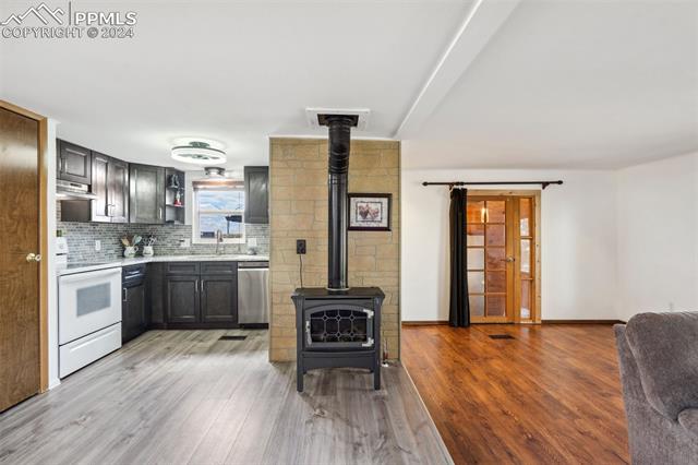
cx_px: 349
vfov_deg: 73.7
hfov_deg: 96.8
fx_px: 310
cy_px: 232
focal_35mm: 16
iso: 250
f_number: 7.1
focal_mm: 16
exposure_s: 1/6
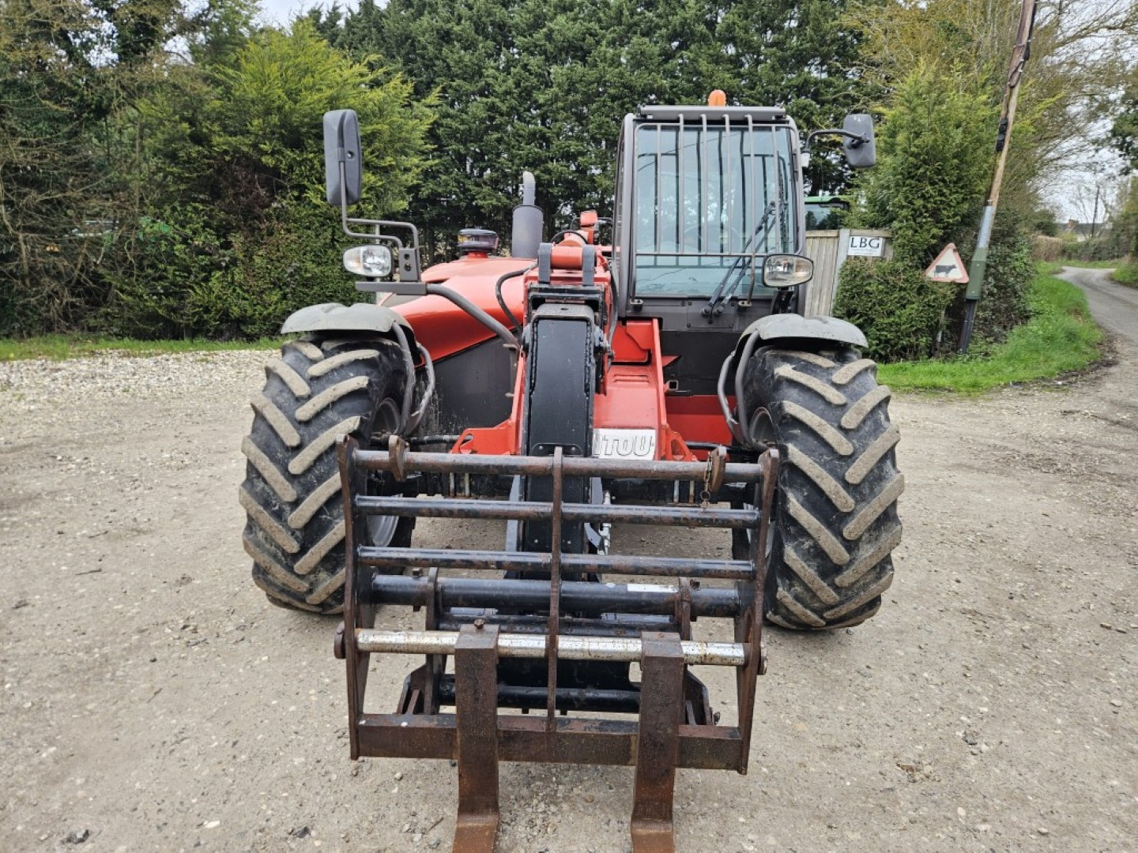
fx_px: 756
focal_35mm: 23
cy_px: 426
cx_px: 569
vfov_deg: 58.9
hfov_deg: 73.9
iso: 40
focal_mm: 5.4
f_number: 1.8
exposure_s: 1/180
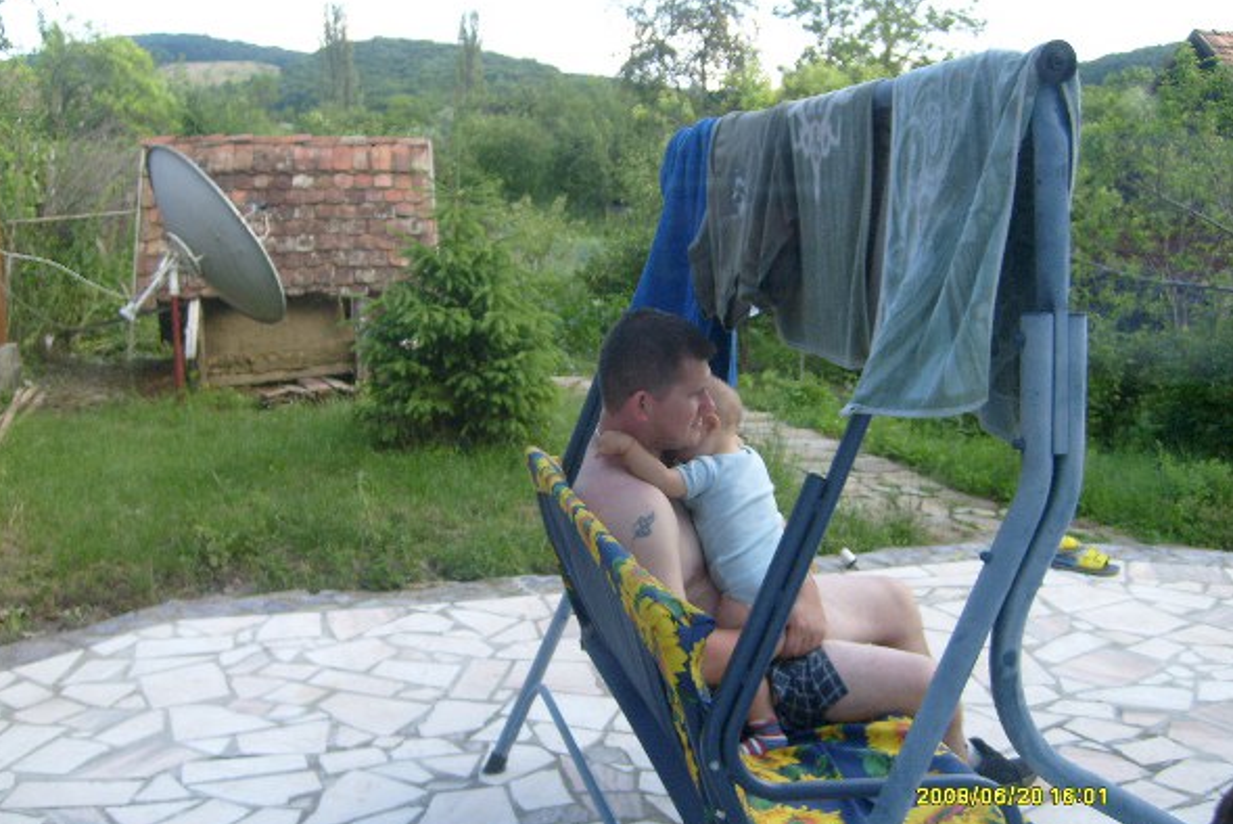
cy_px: 422
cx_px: 612
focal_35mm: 37
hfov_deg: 51.9
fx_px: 1268
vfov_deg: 36.0
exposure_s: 1/250
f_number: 2.8
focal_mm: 5.8
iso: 80
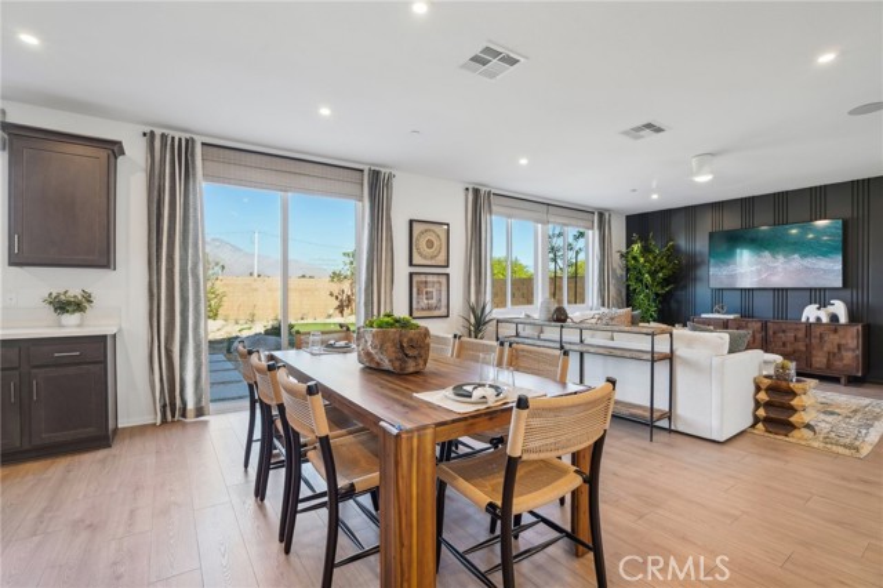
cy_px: 294
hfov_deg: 96.8
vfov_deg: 73.7
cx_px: 442
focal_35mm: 16
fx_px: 392
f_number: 7.1
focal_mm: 16
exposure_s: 1/30
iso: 400
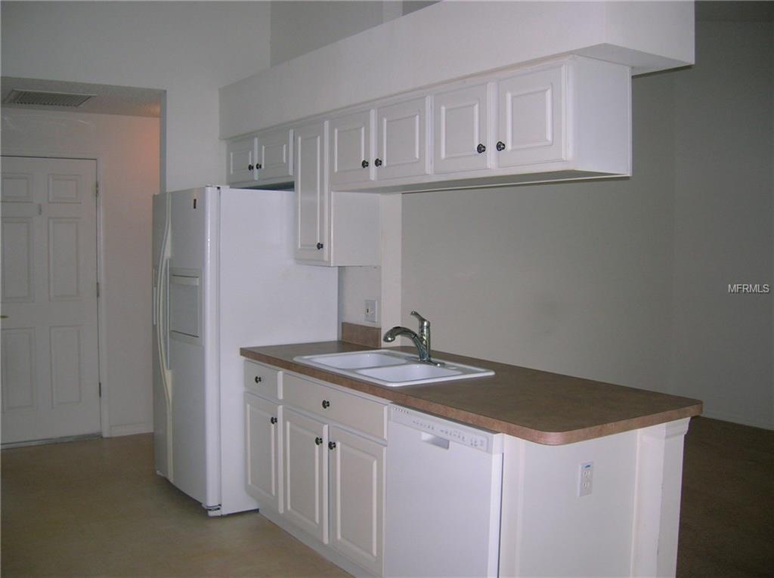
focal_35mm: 34
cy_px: 289
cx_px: 387
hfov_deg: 54.0
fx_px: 759
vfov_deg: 41.7
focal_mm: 5.7
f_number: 2.9
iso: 91
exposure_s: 1/60.1
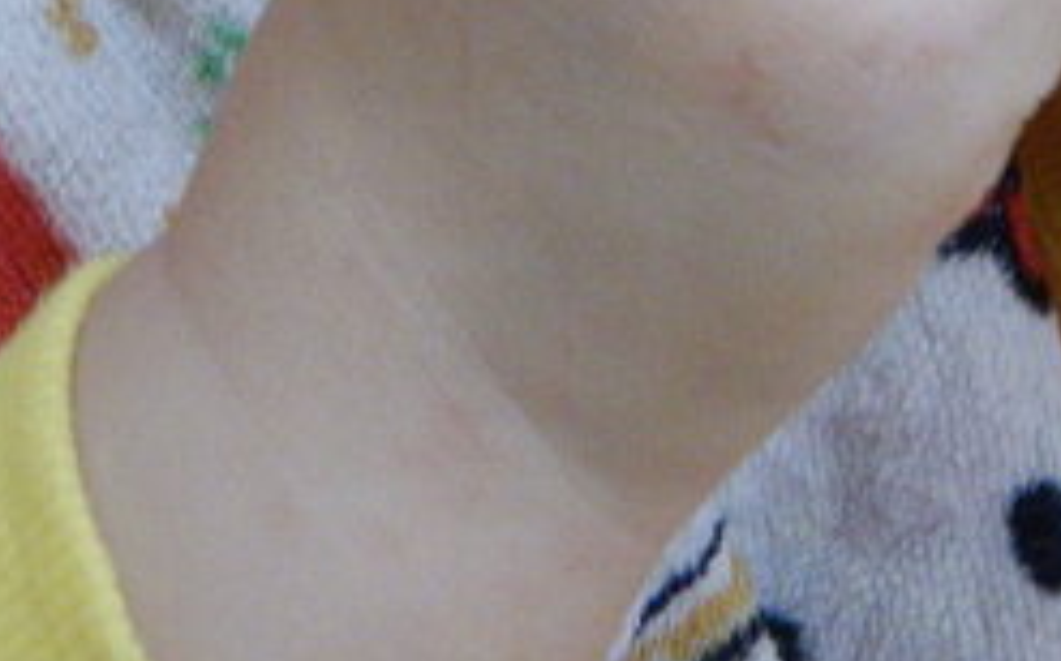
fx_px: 2976
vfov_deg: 11.3
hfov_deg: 20.1
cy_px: -704
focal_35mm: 103
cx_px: 266
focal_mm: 4.3
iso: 125
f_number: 2.8
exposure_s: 1/30
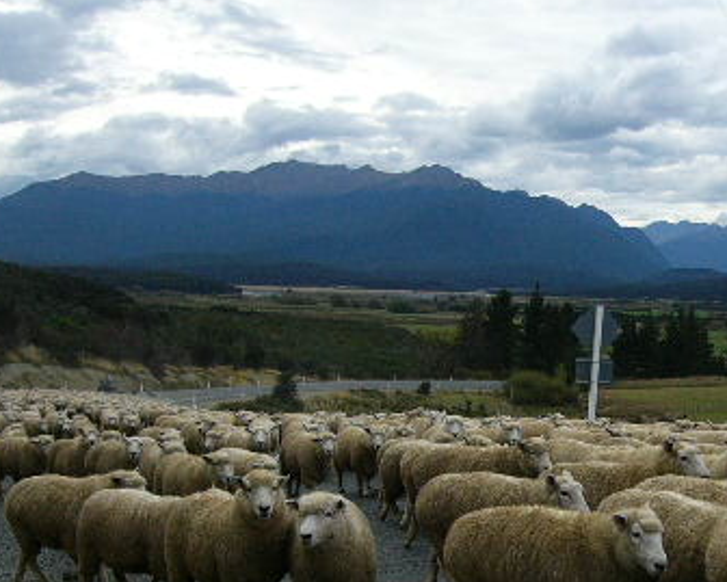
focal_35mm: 65
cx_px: 558
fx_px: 1399
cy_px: 433
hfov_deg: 28.6
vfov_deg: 23.3
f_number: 8
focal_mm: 5.8
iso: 100
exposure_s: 1/250
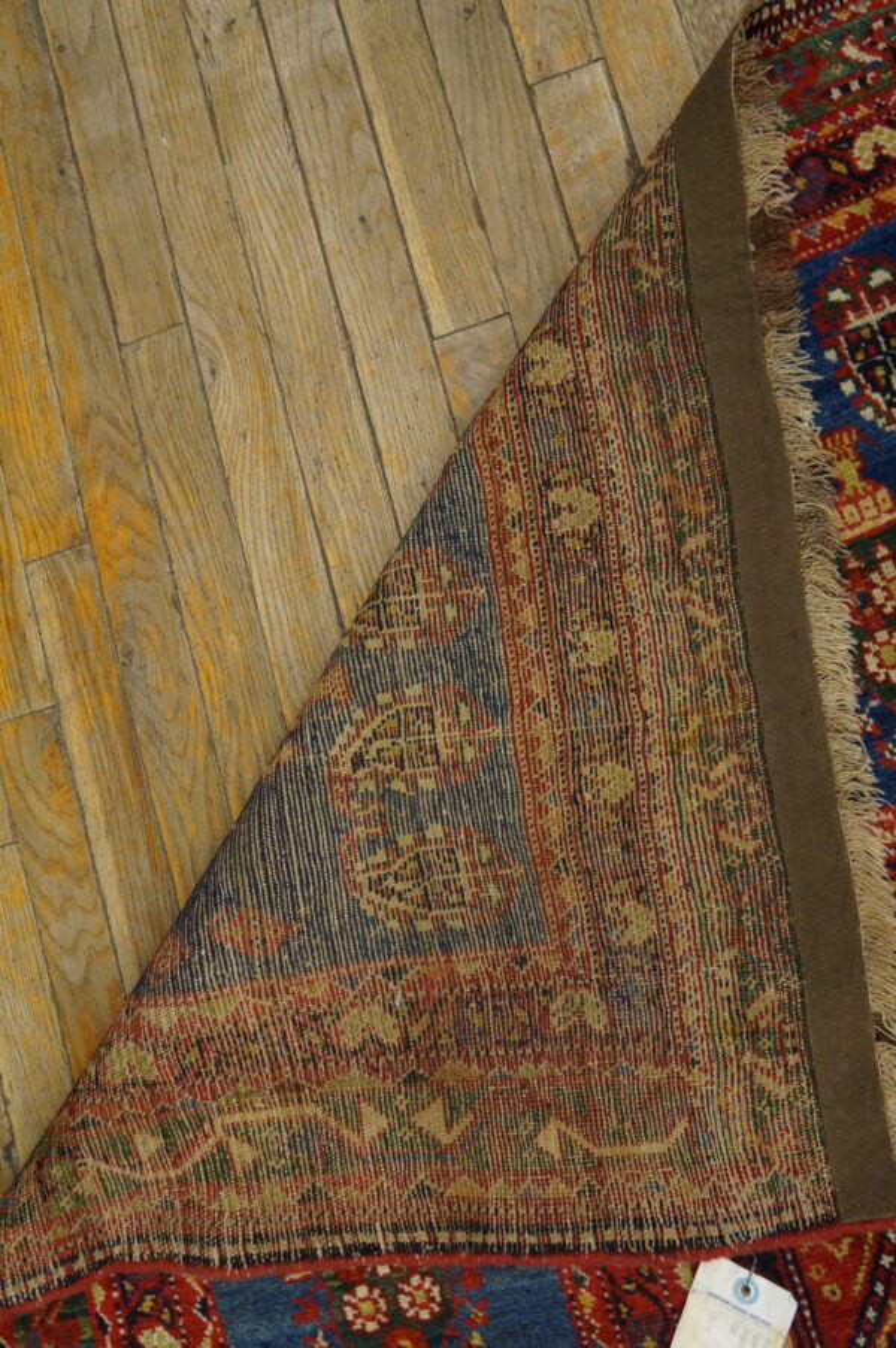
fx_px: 1179
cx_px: 448
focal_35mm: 32
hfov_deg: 41.6
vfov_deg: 59.5
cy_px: 674
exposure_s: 1/160
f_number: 4
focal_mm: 21
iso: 3200
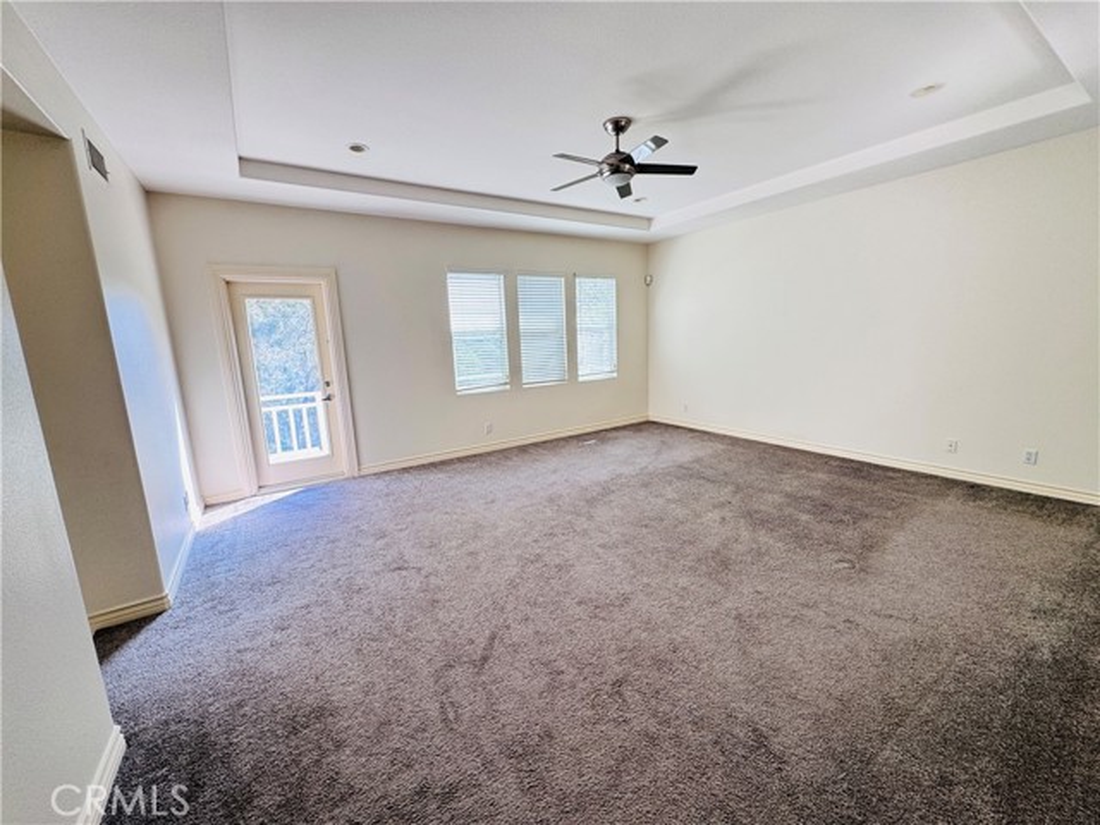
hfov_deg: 102.1
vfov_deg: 85.7
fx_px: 445
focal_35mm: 14
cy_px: 412
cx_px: 550
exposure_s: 1/99
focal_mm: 2.22
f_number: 2.2
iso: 64
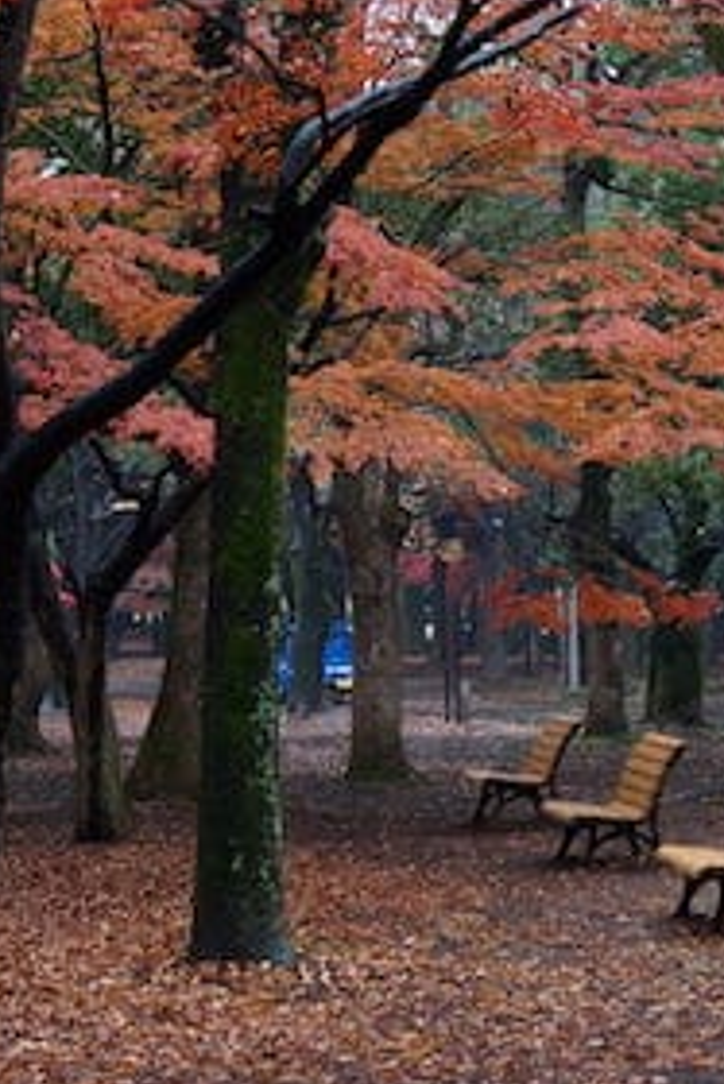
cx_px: 693
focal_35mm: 120
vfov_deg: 17.0
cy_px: 461
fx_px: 3615
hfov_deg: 11.3
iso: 250
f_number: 4.5
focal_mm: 28
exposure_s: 1/60
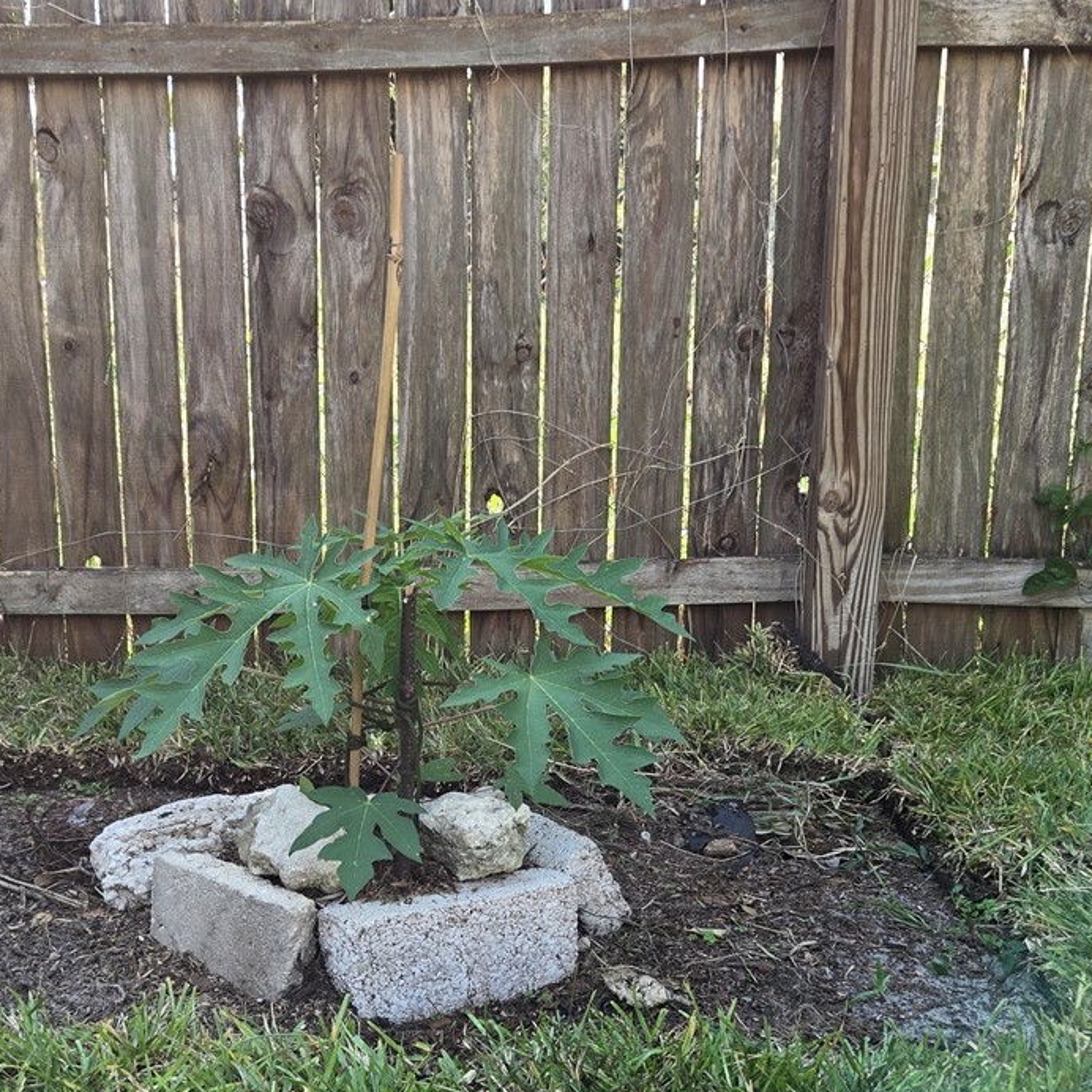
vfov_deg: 35.8
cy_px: 693
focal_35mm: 47
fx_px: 1677
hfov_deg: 35.9
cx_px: 407
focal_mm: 5.4
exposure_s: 1/1076
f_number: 1.8
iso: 80
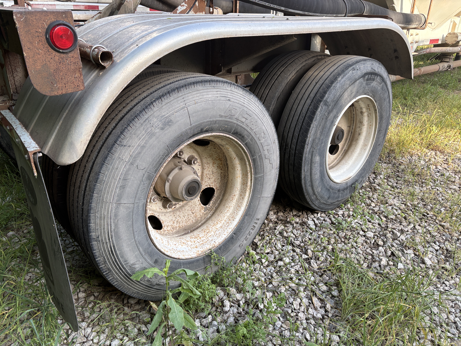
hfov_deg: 67.3
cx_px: 230
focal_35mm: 26
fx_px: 346
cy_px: 173
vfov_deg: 53.1
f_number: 1.6
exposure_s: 1/225
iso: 50
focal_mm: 5.96
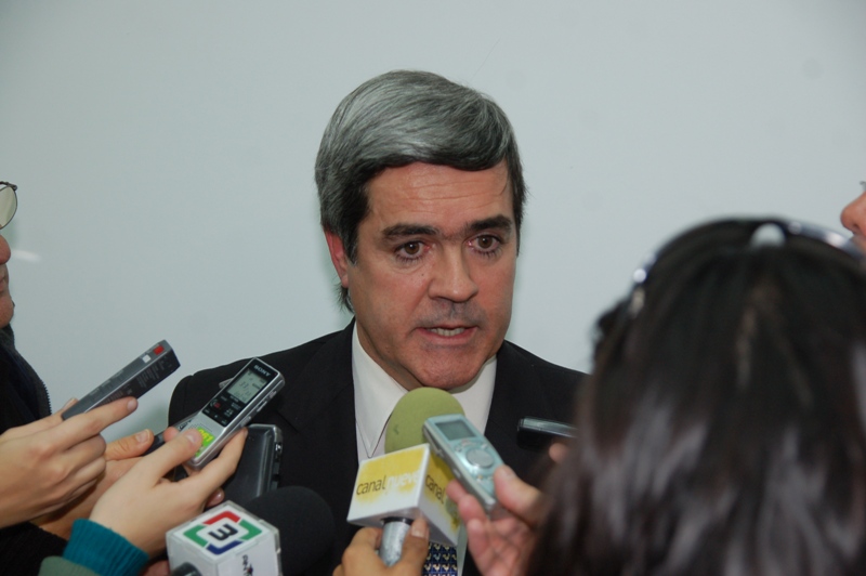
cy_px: 288
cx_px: 433
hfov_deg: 27.0
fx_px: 1803
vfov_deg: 18.2
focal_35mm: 75
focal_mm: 50
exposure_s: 1/100
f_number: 4
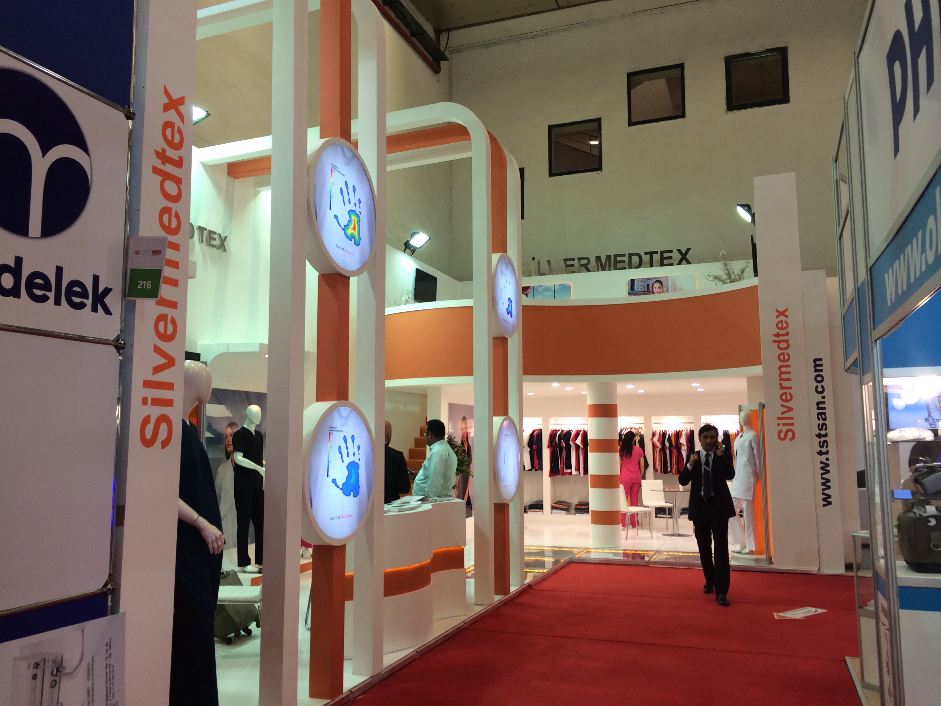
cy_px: 353
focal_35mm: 30
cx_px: 470
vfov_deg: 46.8
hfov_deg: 60.0
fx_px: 816
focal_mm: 4.12
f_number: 2.2
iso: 50
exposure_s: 1/60
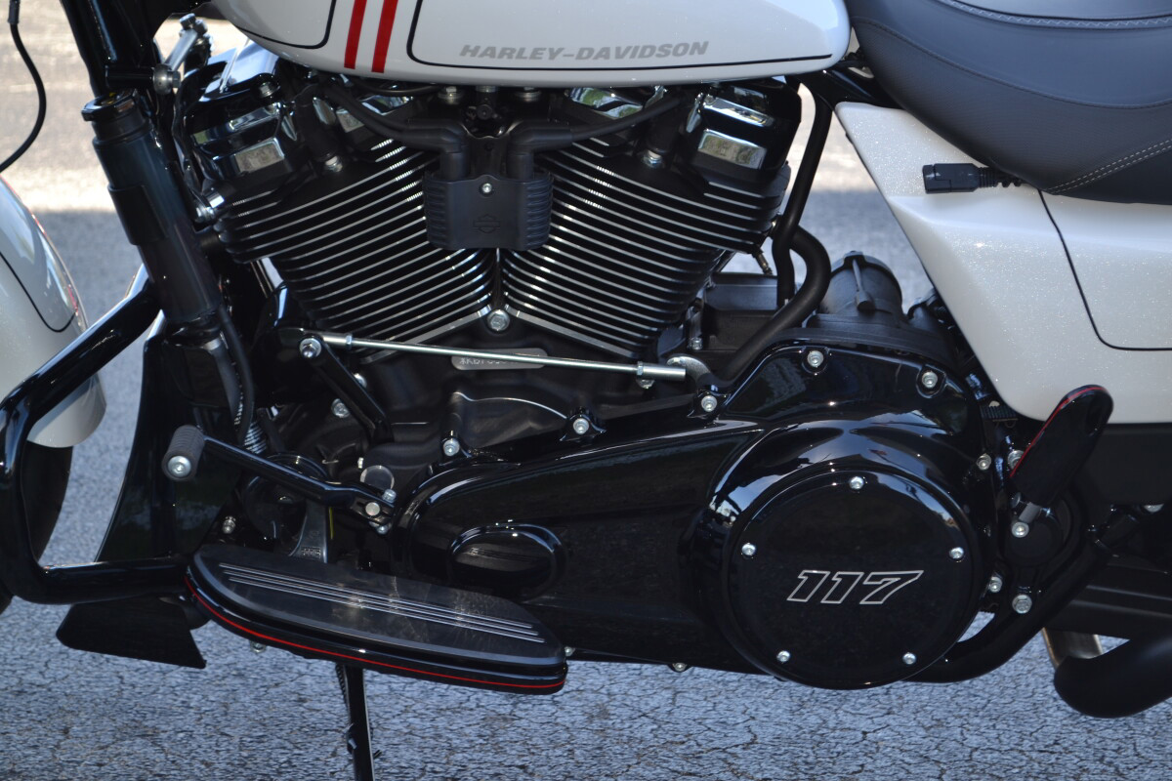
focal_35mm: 82
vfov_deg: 16.6
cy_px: 390
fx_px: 2686
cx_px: 586
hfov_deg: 24.6
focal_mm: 55
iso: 100
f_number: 5.6
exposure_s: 1/60
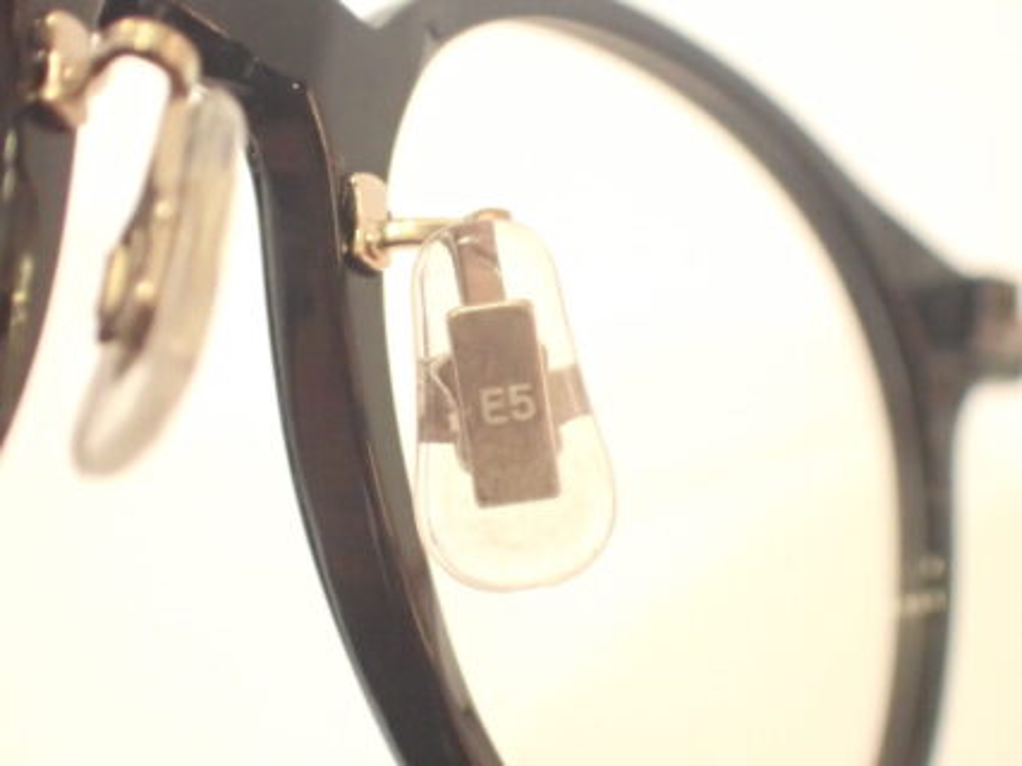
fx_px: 2952
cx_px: 511
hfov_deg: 19.6
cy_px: 383
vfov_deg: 14.8
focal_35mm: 100
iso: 3200
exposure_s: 1/100
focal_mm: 18
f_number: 4.9
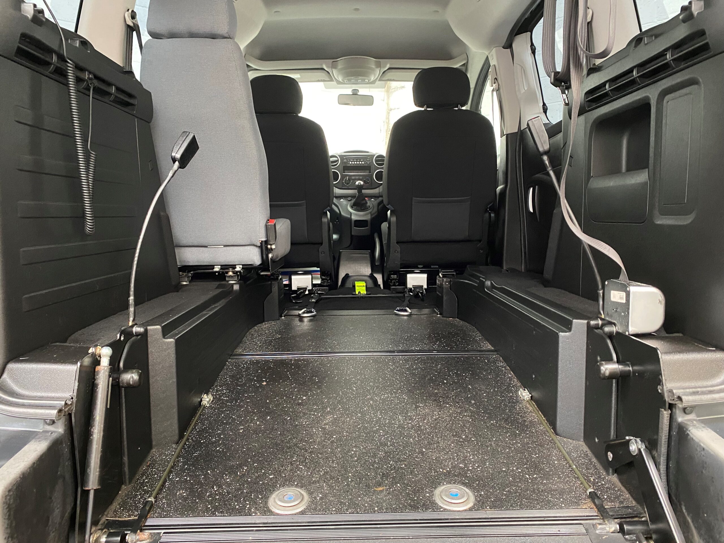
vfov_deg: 53.1
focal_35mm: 26
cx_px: 362
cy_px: 272
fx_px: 544
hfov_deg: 67.3
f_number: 1.8
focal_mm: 4.25
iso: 500
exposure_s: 1/25
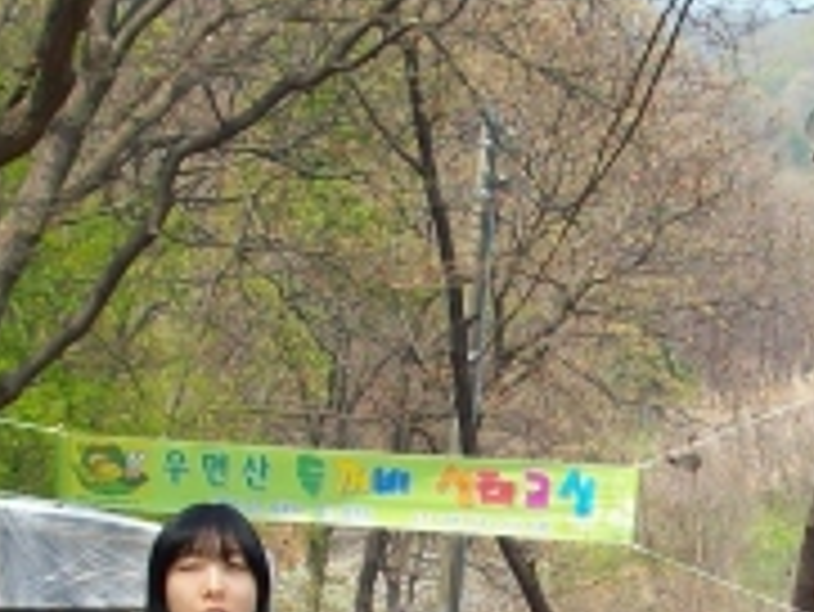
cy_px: 860
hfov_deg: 10.9
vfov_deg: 8.2
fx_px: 4212
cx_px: 940
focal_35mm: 179
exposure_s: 1/324
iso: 64
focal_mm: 7.1
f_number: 3.2
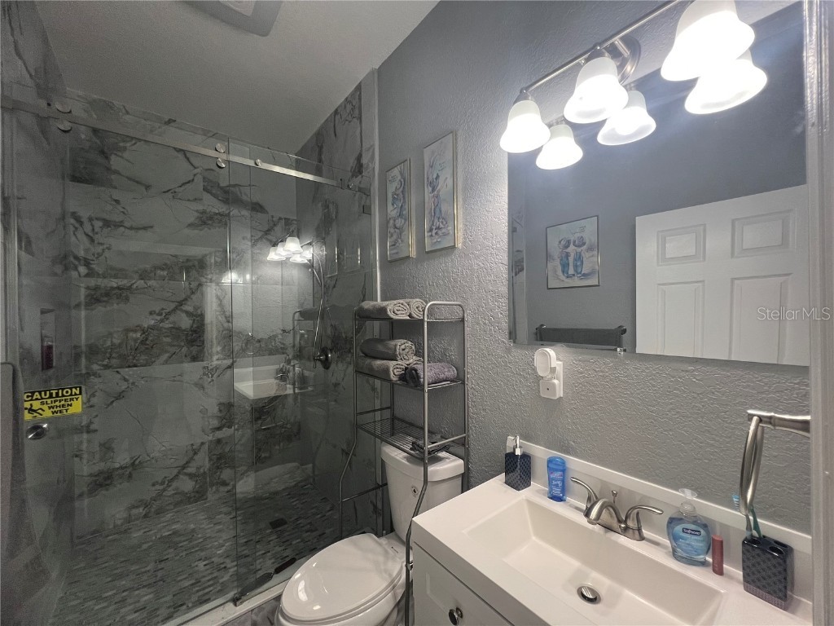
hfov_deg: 106.2
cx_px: 417
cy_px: 313
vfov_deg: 89.9
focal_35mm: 13
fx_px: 313
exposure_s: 1/120
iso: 200
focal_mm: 1.57
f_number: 1.8
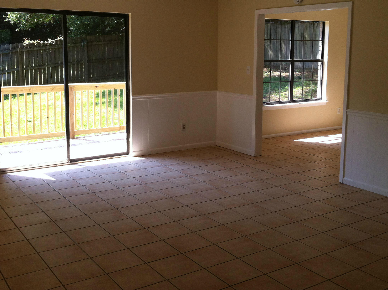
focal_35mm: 45
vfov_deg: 32.0
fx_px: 504
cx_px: 209
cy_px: 110
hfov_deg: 42.1
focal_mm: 3.85
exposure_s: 1/165
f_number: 2.8
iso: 80
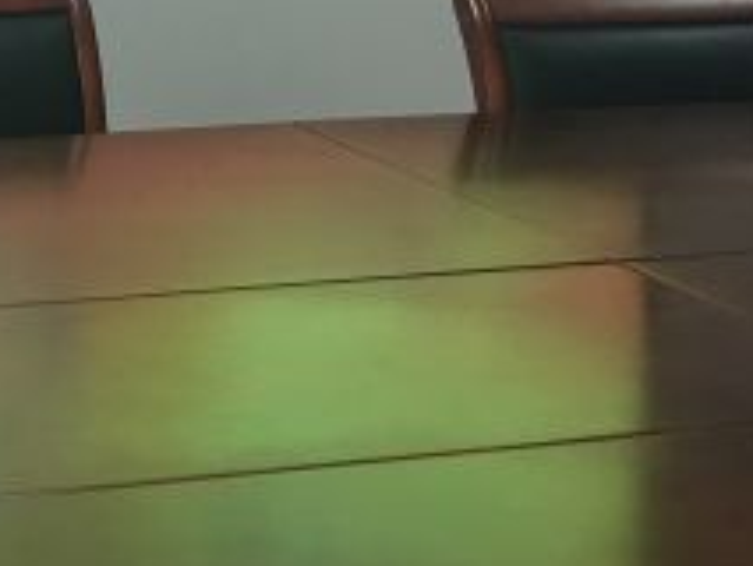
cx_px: -74
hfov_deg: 17.4
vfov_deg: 12.6
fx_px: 2372
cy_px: -389
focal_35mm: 109
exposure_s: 1/17
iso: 50
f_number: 2.2
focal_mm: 4.15
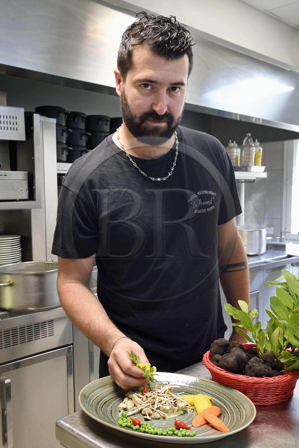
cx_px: 150
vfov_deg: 58.7
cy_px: 224
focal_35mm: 32
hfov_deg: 41.1
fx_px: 399
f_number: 9
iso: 1600
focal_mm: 32
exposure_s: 1/30
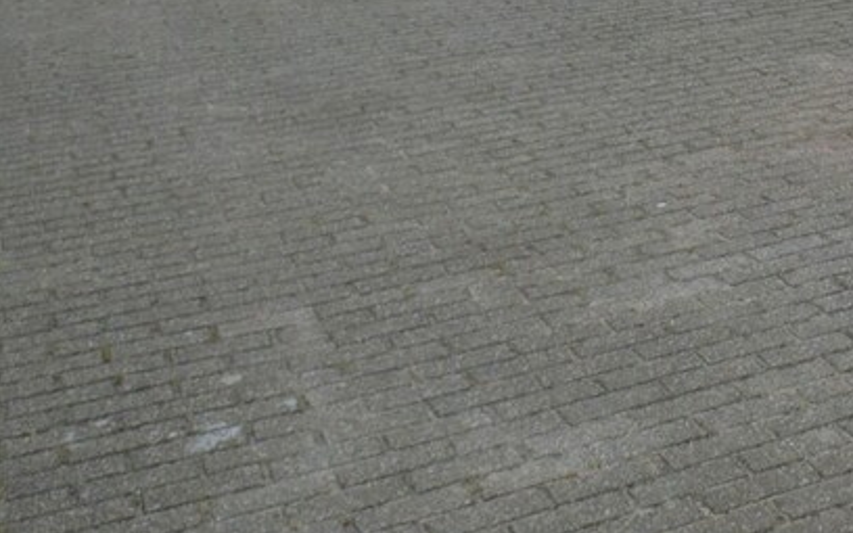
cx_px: 1209
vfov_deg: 16.4
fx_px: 1651
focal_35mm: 71
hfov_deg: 24.0
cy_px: -311
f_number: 4.5
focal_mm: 14
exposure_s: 1/1000
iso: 400
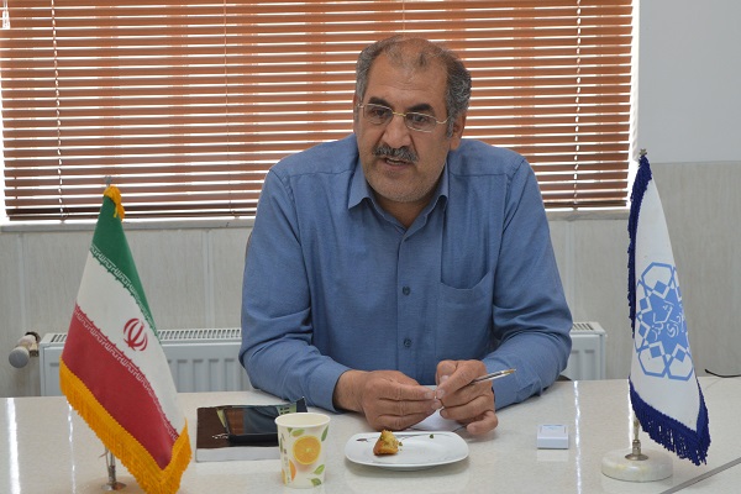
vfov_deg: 18.2
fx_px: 1544
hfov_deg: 27.0
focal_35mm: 75
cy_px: 247
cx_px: 370
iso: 900
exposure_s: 1/60
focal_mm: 50
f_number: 5.6
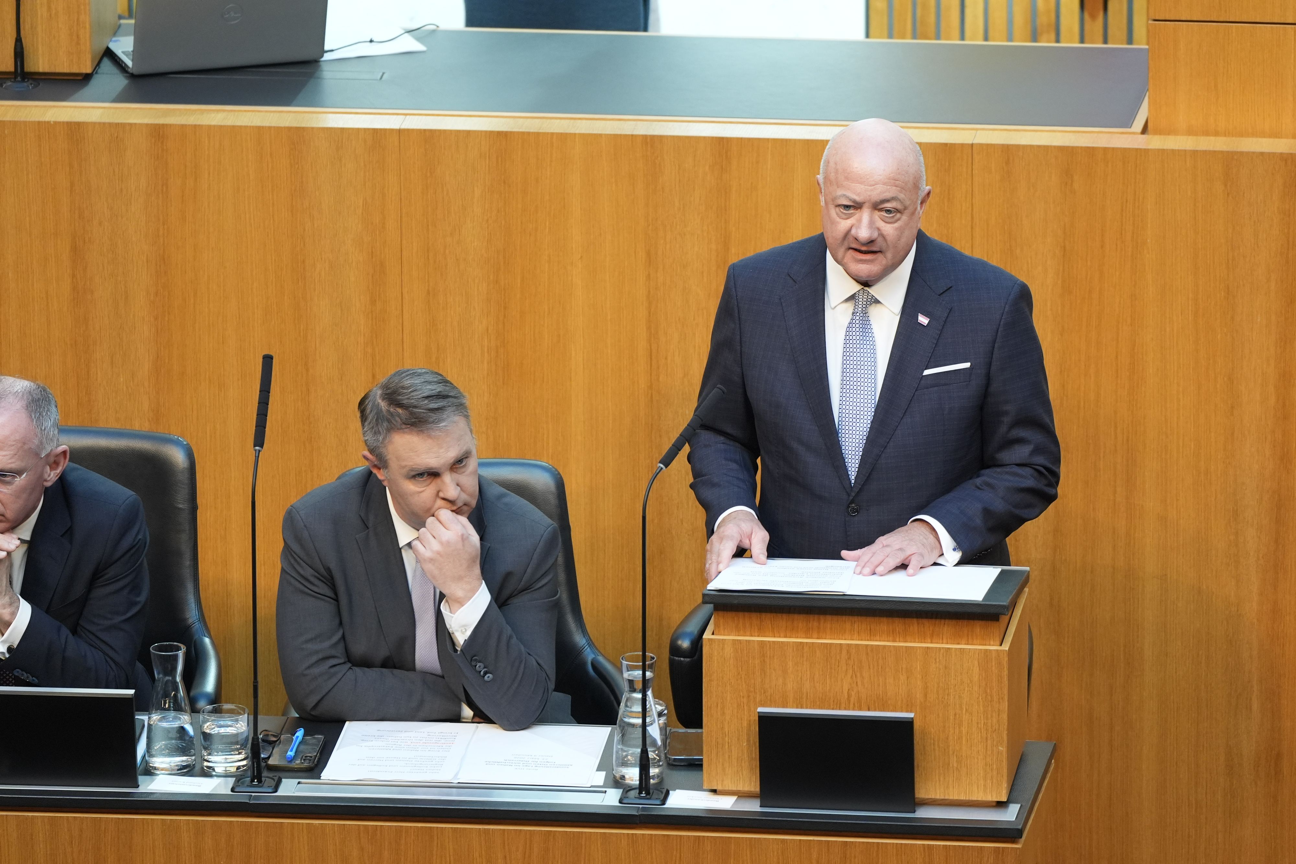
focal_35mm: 268
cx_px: 648
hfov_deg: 7.7
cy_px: 432
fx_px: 9648
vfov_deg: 5.1
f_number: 5.6
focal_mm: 268
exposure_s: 1/250
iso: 2500
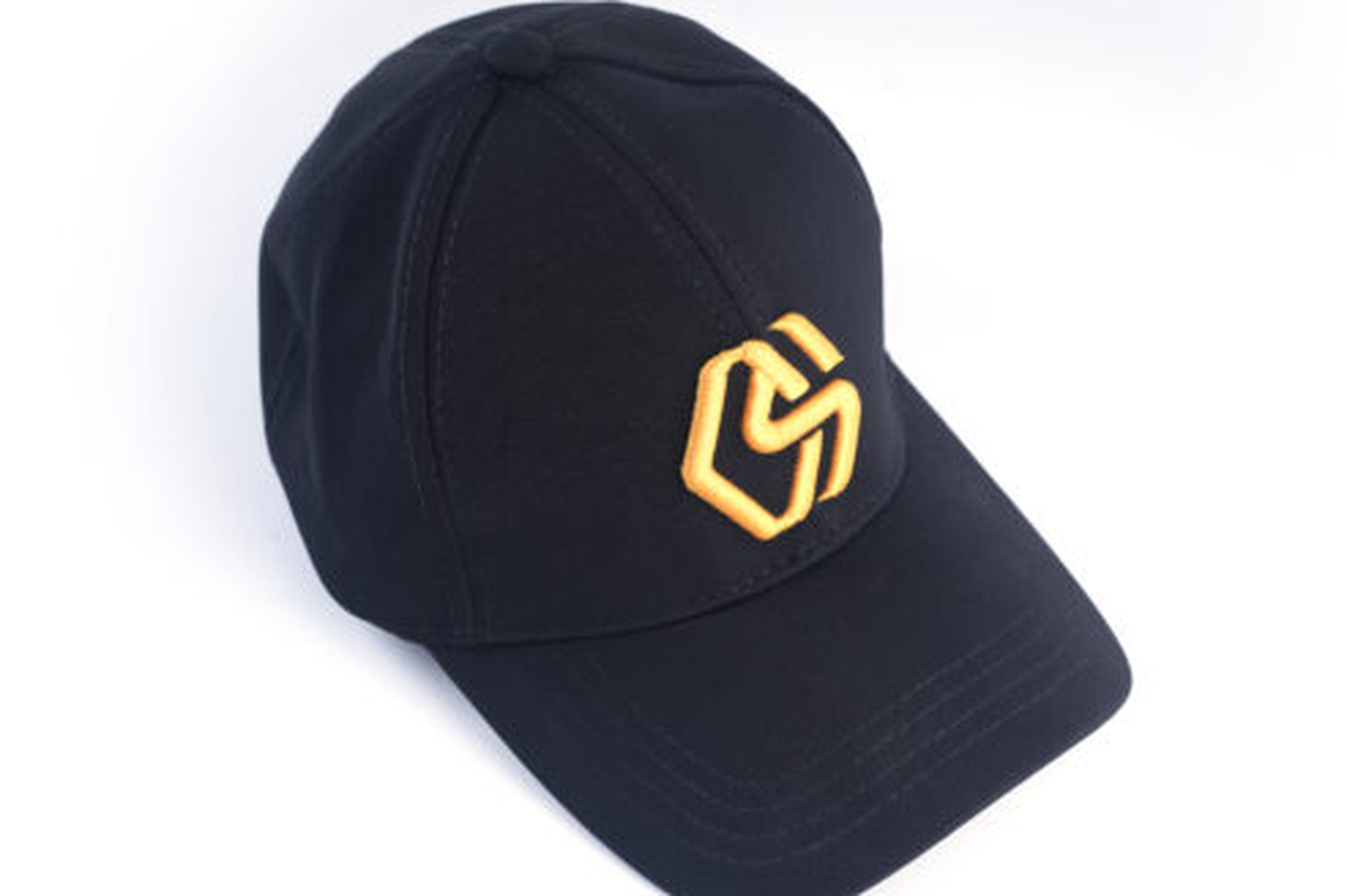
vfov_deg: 20.3
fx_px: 2505
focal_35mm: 67
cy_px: 462
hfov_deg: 30.1
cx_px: 683
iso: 100
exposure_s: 1/160
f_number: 7.1
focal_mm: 55
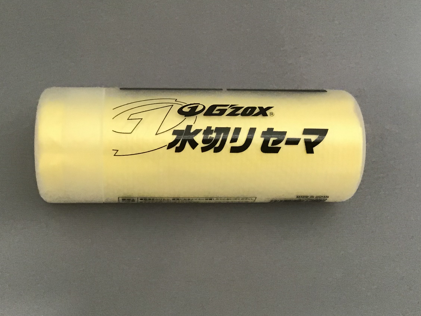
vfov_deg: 32.1
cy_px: 137
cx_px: 185
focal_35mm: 45
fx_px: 547
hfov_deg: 42.0
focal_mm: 3.3
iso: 200
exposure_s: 1/30
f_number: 2.4
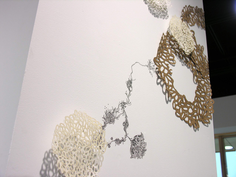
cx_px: 118
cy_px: 88
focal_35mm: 46
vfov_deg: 31.5
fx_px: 314
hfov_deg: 41.2
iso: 50
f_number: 3
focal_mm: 11.8
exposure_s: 1/17.5
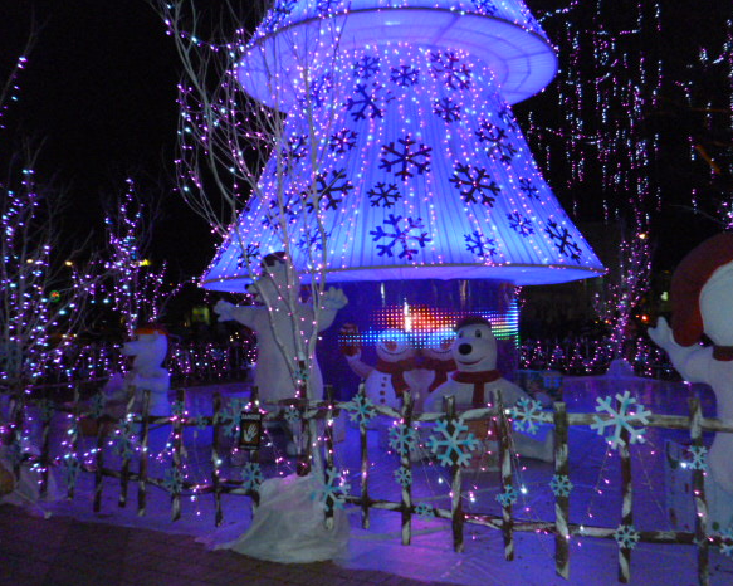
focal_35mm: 30
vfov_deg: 48.5
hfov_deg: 58.7
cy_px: 290
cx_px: 390
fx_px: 651
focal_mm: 5
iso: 640
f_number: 3.1
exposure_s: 1/60
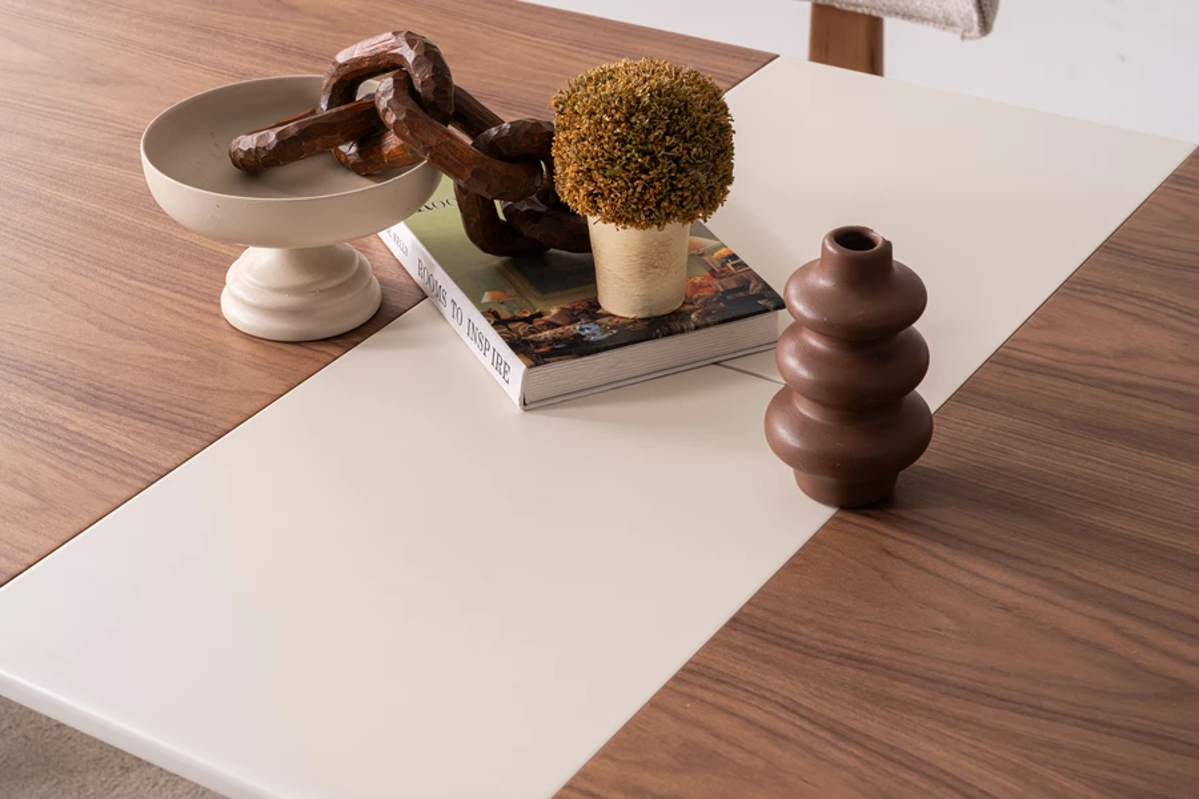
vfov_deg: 19.5
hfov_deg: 28.8
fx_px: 2331
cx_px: 600
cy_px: 400
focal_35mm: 70
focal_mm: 70
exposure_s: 1/125
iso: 100
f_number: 11
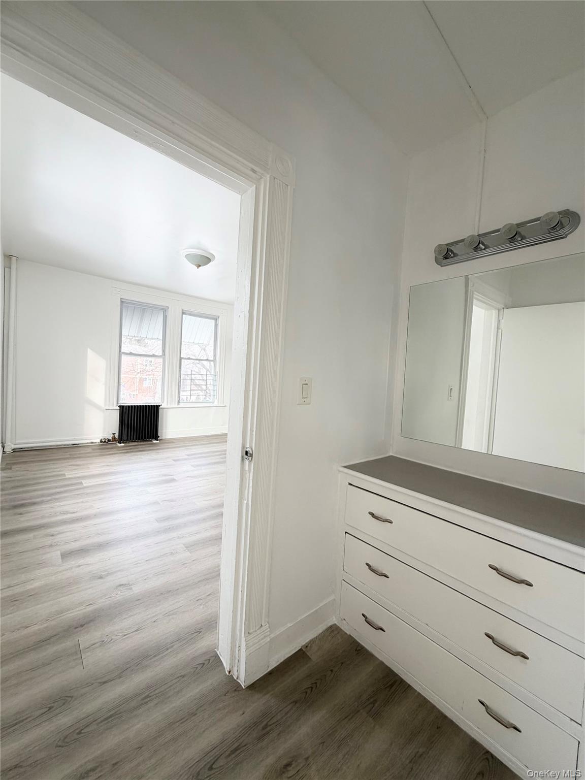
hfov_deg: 85.7
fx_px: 315
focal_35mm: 14
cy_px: 390
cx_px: 292
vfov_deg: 102.1
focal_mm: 2.22
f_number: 2.2
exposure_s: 1/121
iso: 100
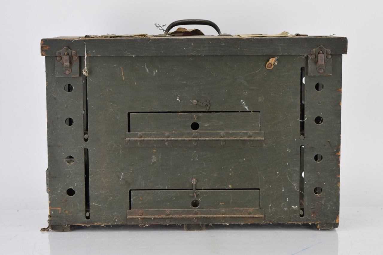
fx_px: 798
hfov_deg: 27.0
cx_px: 192
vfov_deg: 18.2
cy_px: 128
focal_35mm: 75
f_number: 5.6
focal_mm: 50
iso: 800
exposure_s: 1/125
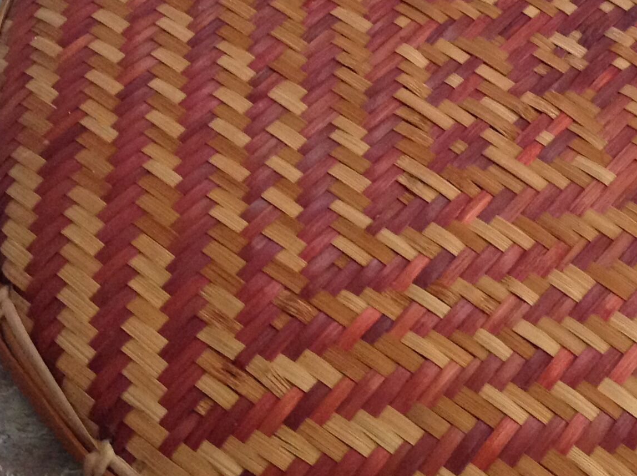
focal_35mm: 79
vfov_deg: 18.5
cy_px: 109
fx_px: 1452
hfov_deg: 24.2
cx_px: 547
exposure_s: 1/15
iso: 320
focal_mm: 4.28
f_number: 2.4
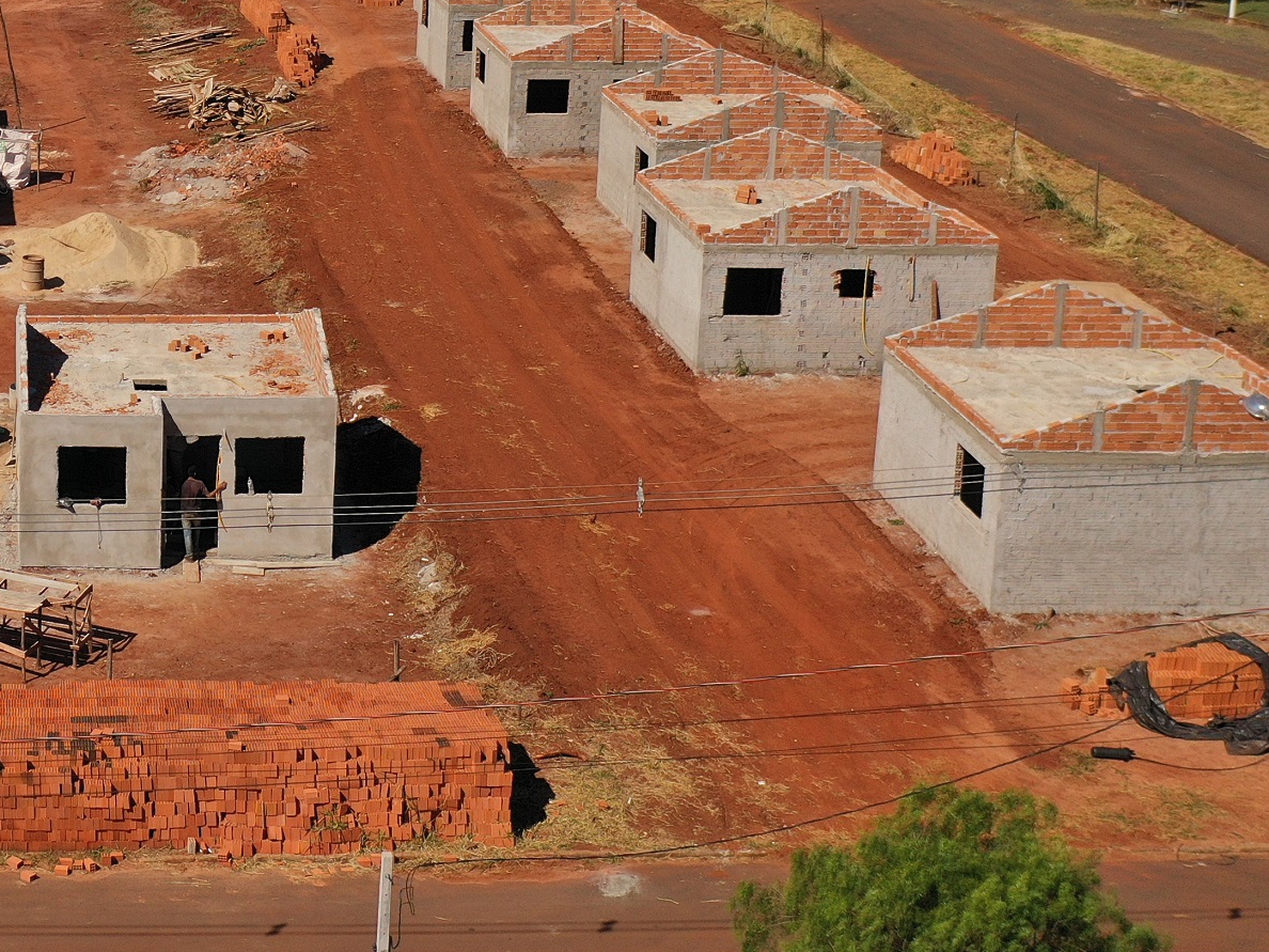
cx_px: -139
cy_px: 82
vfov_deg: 21.1
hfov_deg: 26.3
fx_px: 2493
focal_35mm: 68
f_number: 3.5
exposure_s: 1/60
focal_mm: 10.26
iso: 100
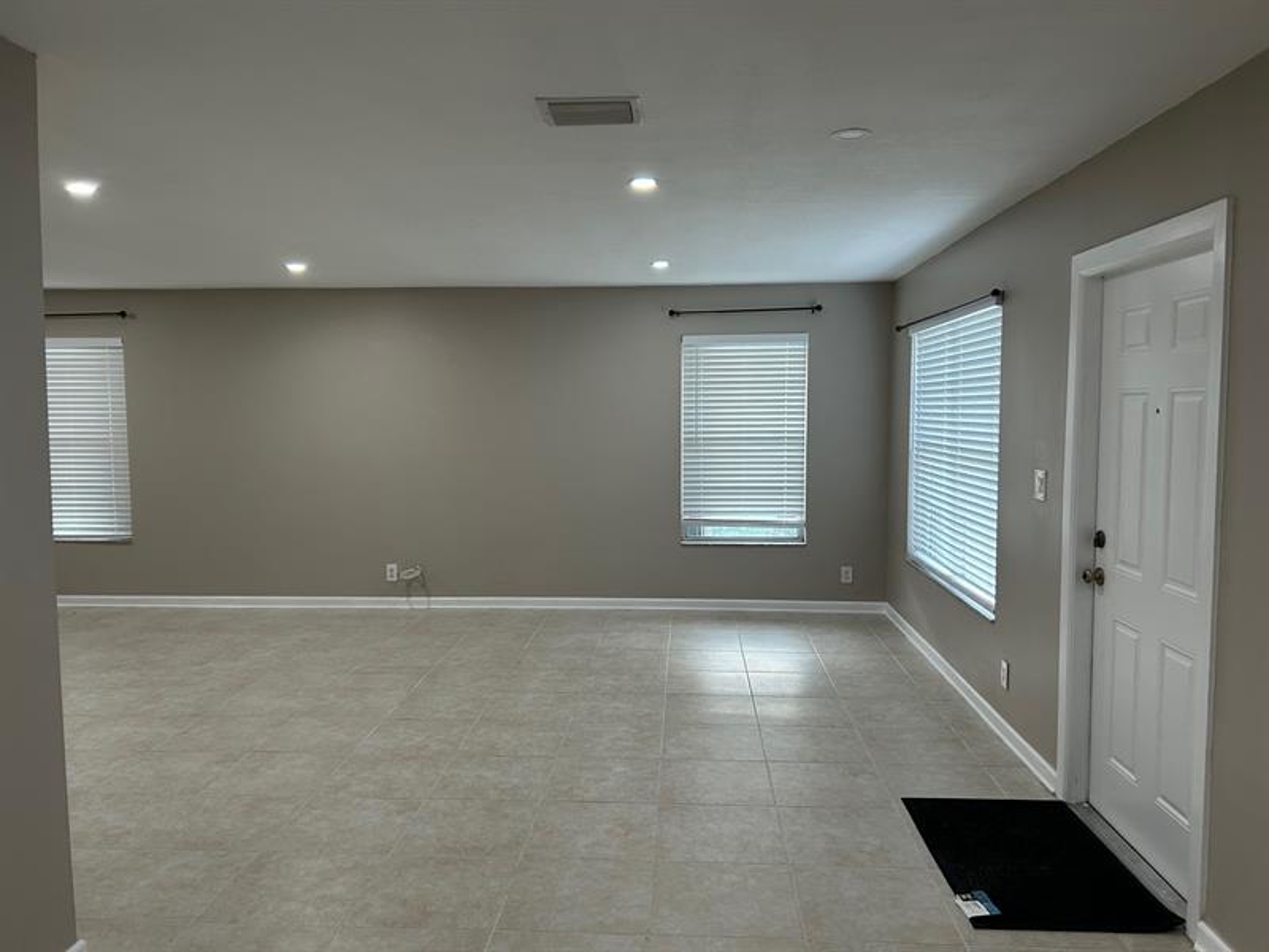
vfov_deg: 53.1
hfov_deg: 67.3
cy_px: 476
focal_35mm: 26
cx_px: 634
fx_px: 953
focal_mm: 5.7
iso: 125
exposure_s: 1/120
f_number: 1.5
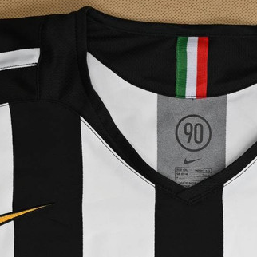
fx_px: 1109
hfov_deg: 13.2
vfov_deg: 12.8
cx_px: 191
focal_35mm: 132
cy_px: 336
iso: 200
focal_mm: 50
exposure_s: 1/180
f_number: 6.3
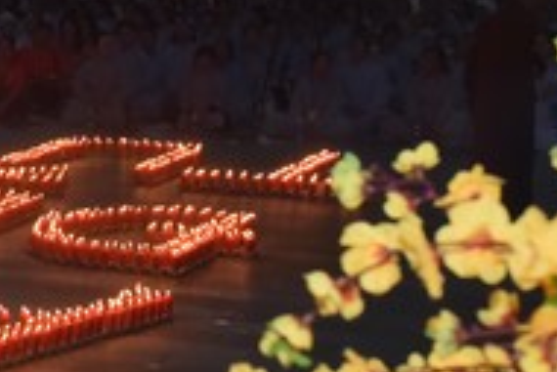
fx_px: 2431
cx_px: -281
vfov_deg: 8.7
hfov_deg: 12.4
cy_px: 105
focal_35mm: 157
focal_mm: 46
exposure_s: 1/200
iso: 1250
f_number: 8
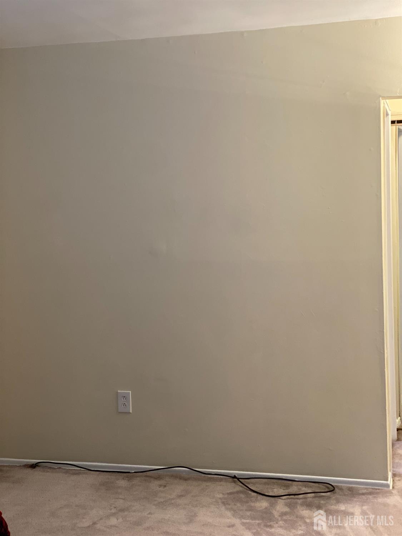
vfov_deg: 36.8
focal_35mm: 52
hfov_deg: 28.0
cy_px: 268
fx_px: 805
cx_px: 201
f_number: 2
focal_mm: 6
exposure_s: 1/40
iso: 125
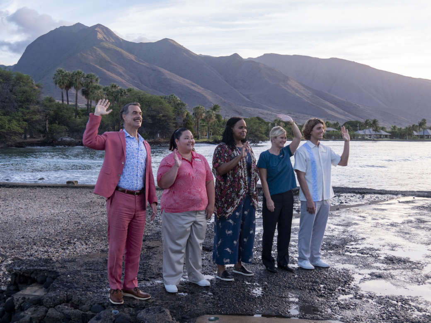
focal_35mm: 42
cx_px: 216
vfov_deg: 34.3
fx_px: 523
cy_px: 162
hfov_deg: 44.8
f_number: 4.5
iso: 800
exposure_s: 1/400
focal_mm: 21
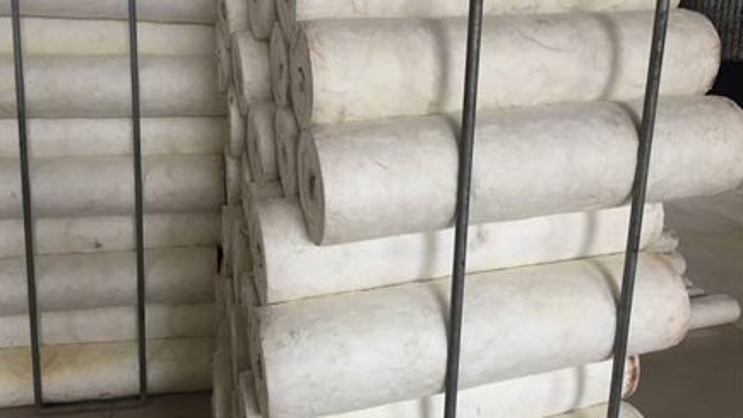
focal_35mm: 32
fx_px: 630
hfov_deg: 61.0
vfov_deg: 36.6
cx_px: 368
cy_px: 180
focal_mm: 4.15
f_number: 2.2
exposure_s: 1/33
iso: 80
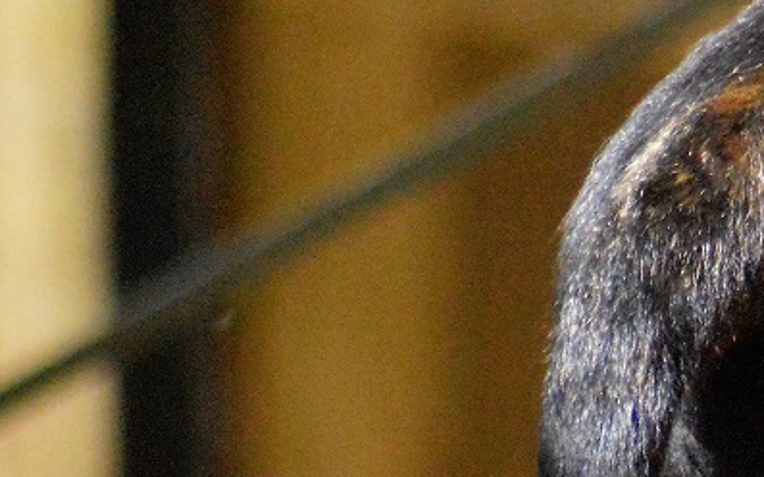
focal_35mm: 1498
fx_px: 31186
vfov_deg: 0.9
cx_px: 1443
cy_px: 148
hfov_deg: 1.4
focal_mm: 240
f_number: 6.3
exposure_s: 1/4000
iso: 6400
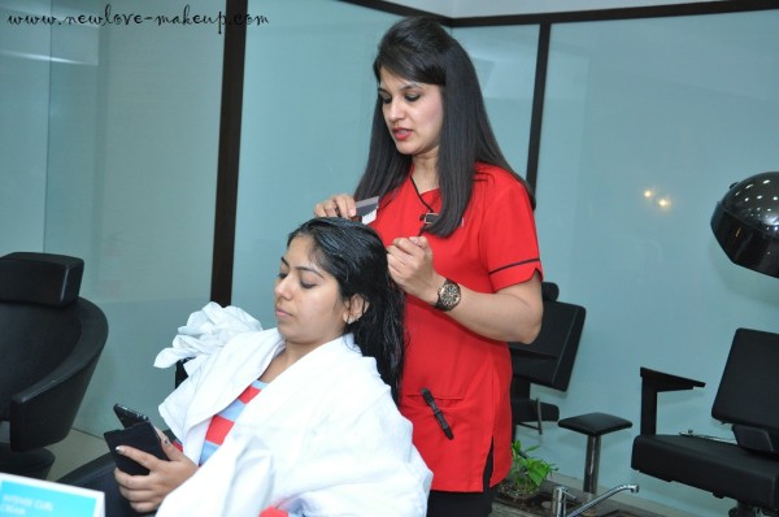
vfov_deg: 26.4
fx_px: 1102
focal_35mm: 51
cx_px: 390
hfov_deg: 38.9
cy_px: 258
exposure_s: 1/100
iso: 1000
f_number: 5
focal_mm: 34
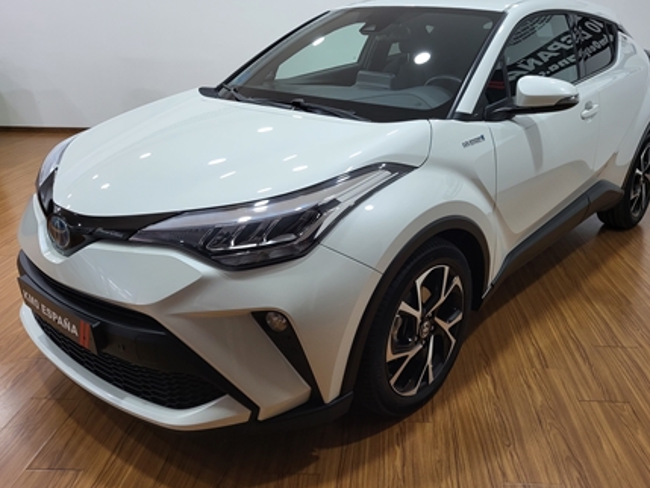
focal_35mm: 31
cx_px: 371
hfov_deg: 58.1
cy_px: 211
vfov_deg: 45.3
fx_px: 582
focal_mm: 5.4
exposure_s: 1/100
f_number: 1.8
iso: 250
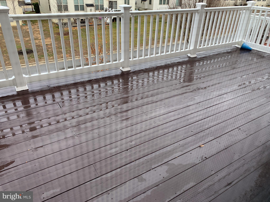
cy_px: 101
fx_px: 203
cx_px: 135
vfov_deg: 53.1
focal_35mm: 26
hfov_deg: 67.3
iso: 25
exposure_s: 1/320
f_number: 1.8
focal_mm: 4.25
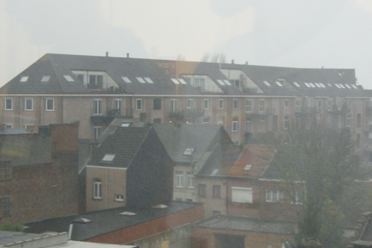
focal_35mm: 84
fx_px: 868
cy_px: 178
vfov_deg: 16.2
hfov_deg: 24.2
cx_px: 199
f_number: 4
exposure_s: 1/20
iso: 400
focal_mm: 28
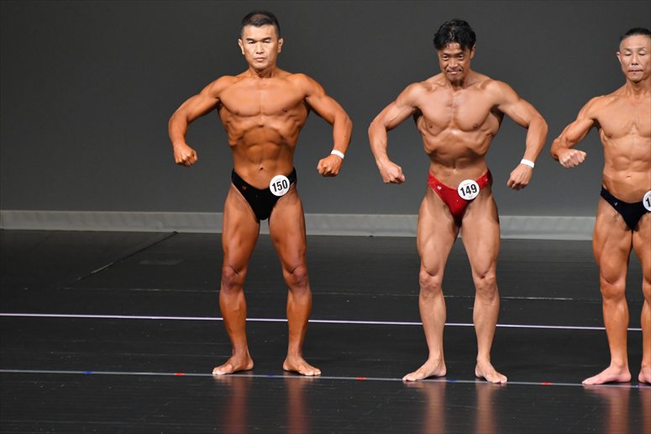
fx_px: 6236
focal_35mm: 345
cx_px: 326
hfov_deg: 6.0
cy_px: 217
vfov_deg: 4.0
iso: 4000
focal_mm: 230
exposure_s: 1/400
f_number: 5.6
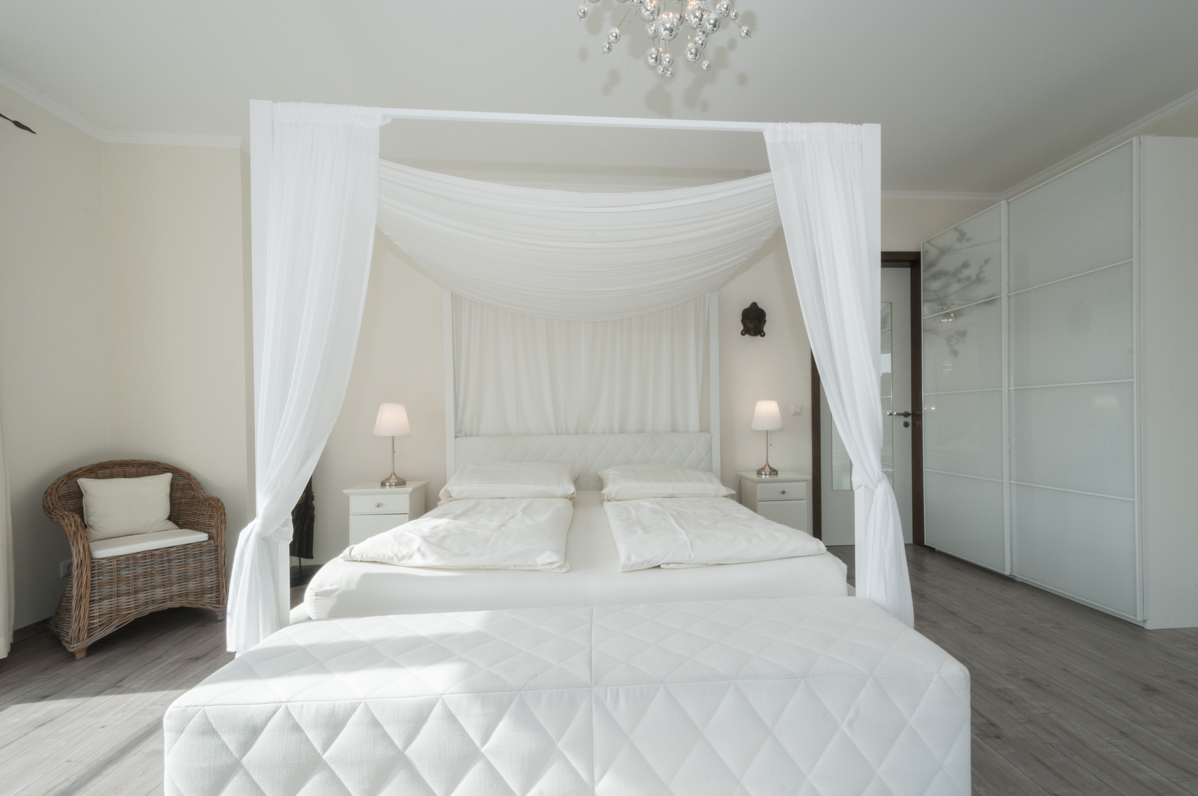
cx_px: 599
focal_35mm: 15
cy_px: 398
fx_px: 499
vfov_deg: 77.2
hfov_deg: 100.5
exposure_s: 1/25
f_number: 18
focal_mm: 10
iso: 200
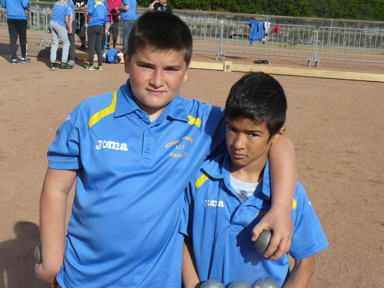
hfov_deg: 32.7
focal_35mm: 59
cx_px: 192
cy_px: 144
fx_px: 654
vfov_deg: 24.8
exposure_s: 1/400
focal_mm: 9.8
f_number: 6.3
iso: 100
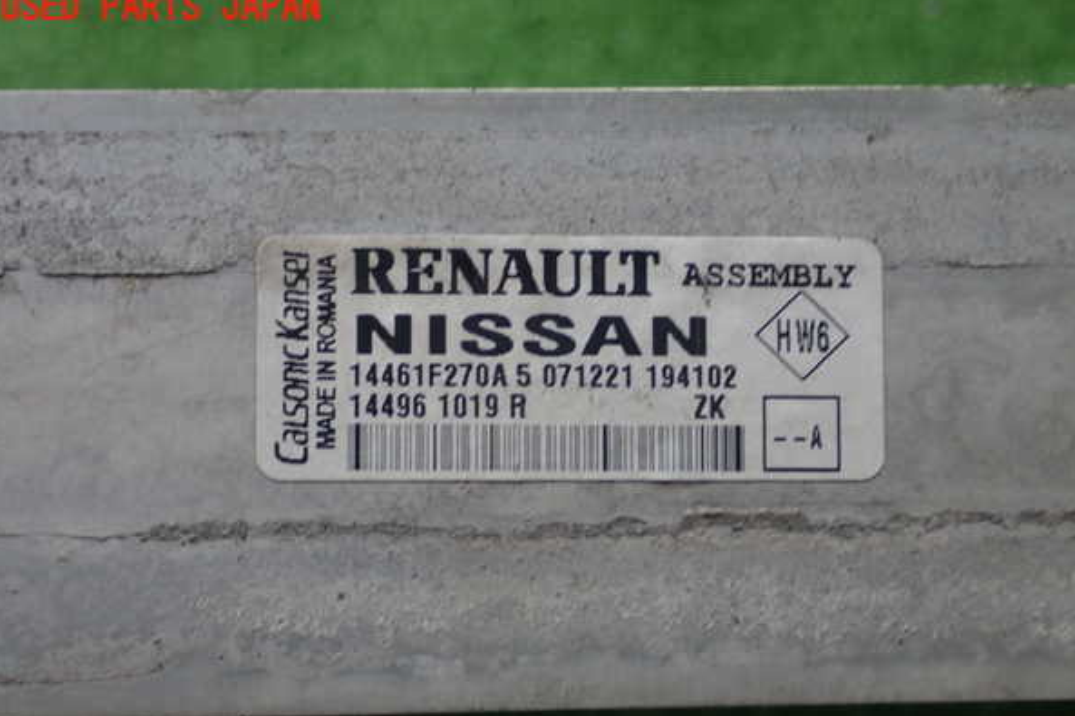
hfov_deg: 33.4
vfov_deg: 22.6
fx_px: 1791
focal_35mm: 60
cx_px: 535
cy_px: 393
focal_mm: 10.29
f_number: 3.5
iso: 200
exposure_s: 1/60
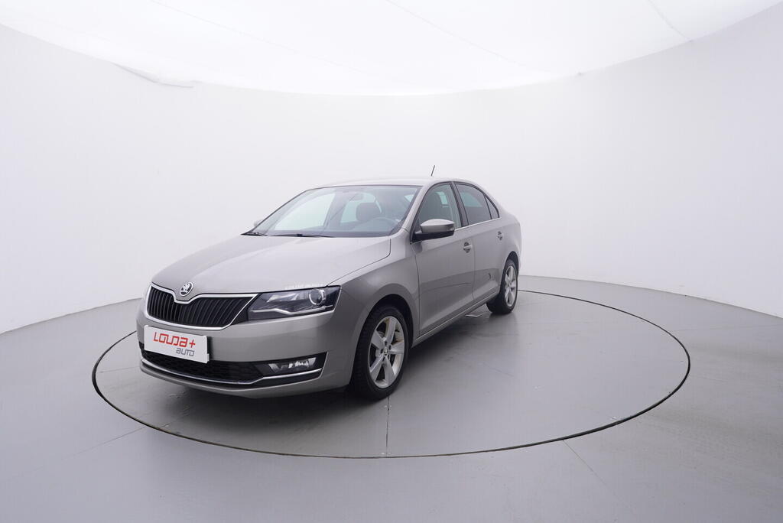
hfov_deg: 77.3
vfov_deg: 56.2
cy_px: 262
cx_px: 392
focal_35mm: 22
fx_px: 490
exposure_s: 1/80
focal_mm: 15
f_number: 5
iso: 200
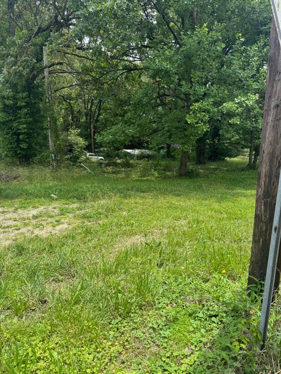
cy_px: 187
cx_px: 140
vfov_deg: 71.6
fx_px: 260
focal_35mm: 24
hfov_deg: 56.8
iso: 80
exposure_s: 1/1980
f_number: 1.78
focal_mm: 6.76
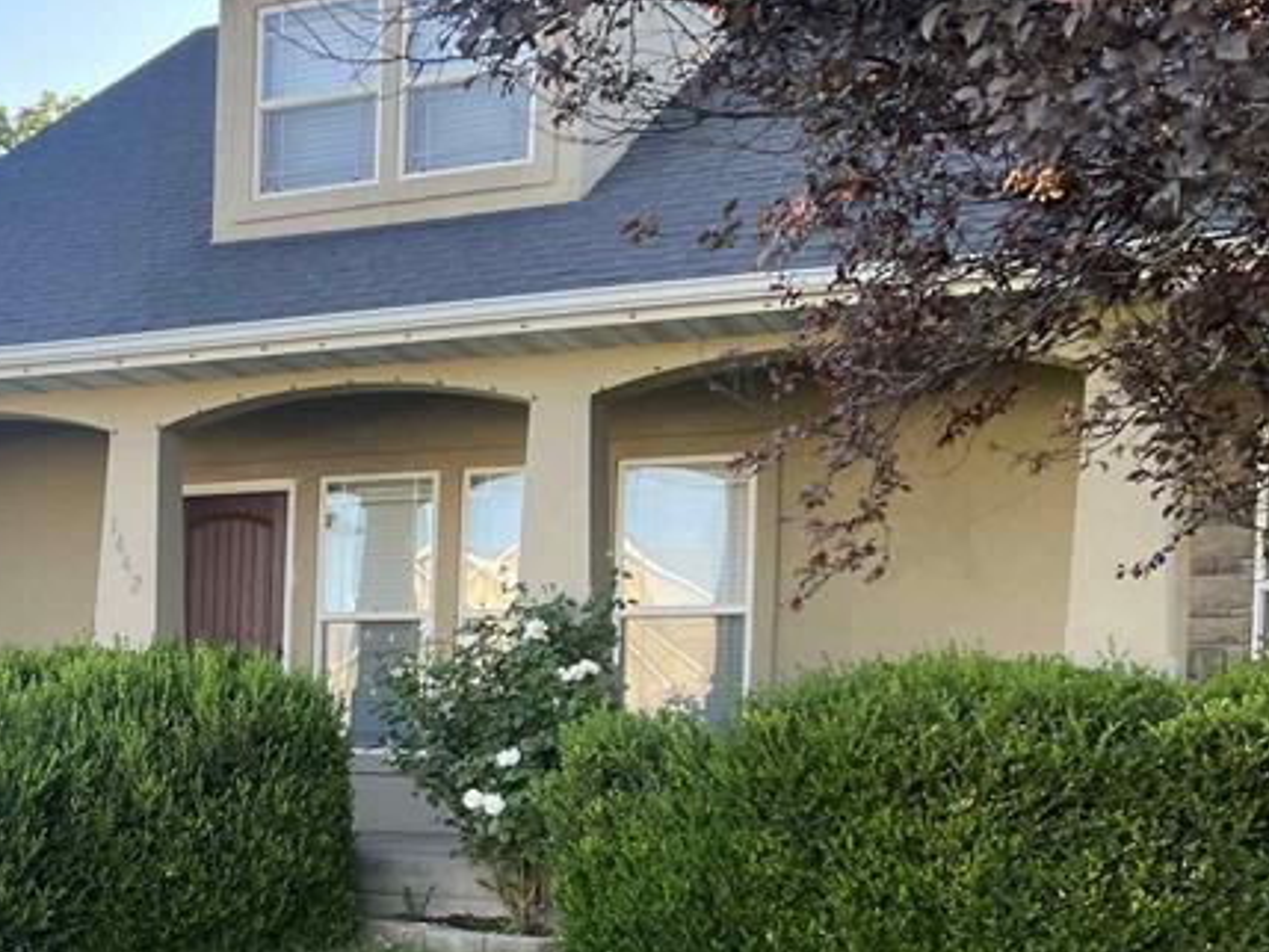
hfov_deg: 28.9
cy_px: 769
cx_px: -47
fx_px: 2274
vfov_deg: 23.3
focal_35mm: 62
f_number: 1.5
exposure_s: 1/518
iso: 50
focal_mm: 5.7
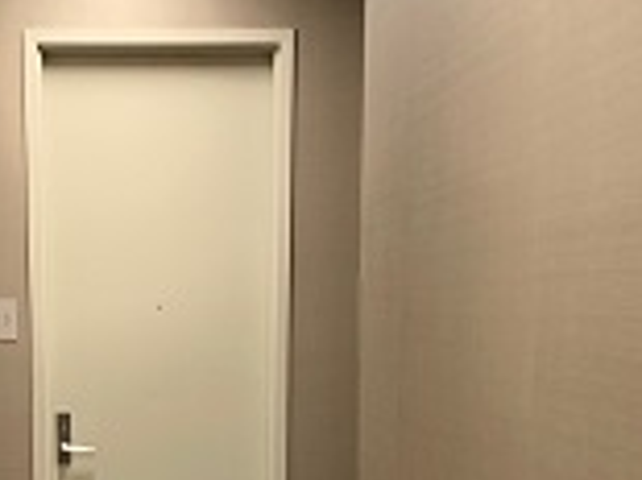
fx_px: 1557
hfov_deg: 23.1
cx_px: 172
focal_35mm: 84
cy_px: 592
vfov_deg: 16.7
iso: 500
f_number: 1.8
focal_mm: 4.25
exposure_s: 1/30
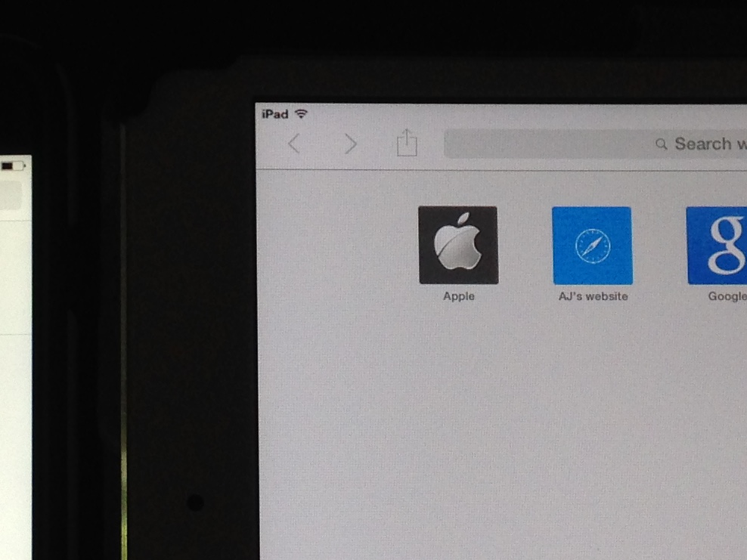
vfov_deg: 13.5
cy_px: 441
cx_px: 206
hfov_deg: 18.0
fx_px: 2352
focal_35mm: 109
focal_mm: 4.12
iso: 64
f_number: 2.4
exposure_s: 1/100
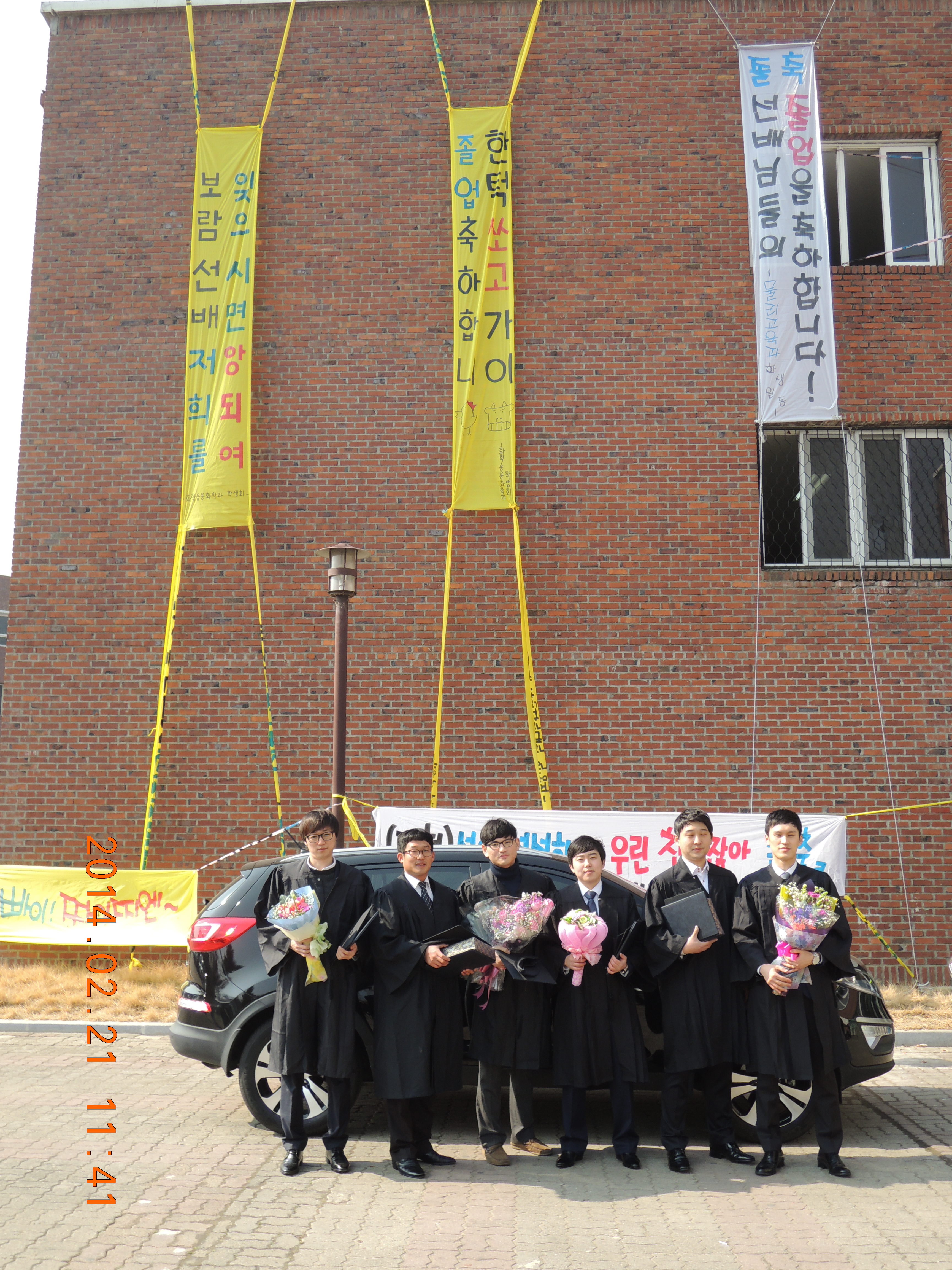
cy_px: 635
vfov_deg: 52.6
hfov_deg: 40.7
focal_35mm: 35
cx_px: 476
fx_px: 1283
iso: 100
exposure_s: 1/500
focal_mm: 6.3
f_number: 3.2
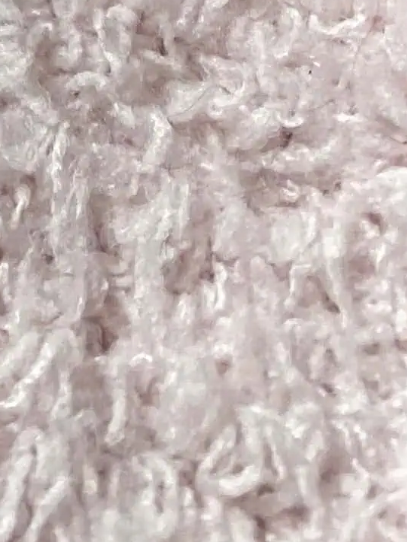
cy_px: -911
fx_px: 2304
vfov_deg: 10.7
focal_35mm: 147
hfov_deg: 8.9
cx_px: -636
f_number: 1.8
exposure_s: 1/121
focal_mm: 4.2
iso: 100
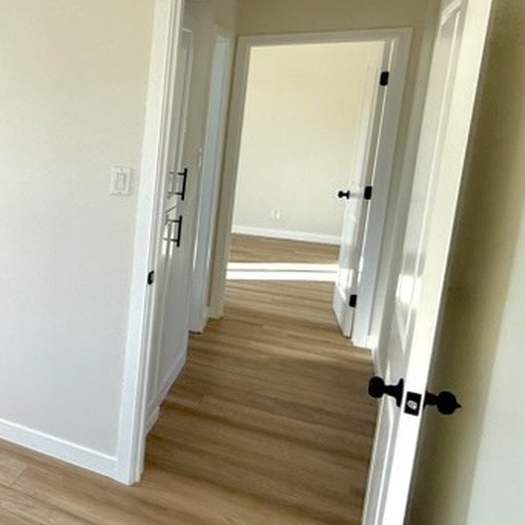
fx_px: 635
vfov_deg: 44.5
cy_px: 193
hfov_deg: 30.8
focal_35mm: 37
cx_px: -212
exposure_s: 1/173
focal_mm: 2.22
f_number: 2.2
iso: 64
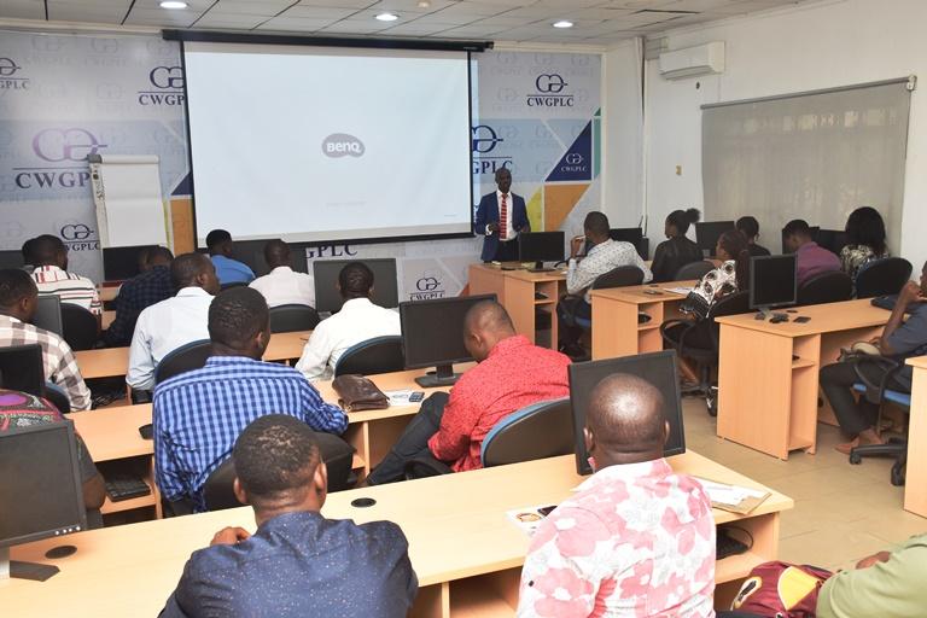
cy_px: 309
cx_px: 464
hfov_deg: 55.1
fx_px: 888
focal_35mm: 34
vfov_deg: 38.4
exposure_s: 1/60
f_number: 5.6
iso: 400
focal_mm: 23
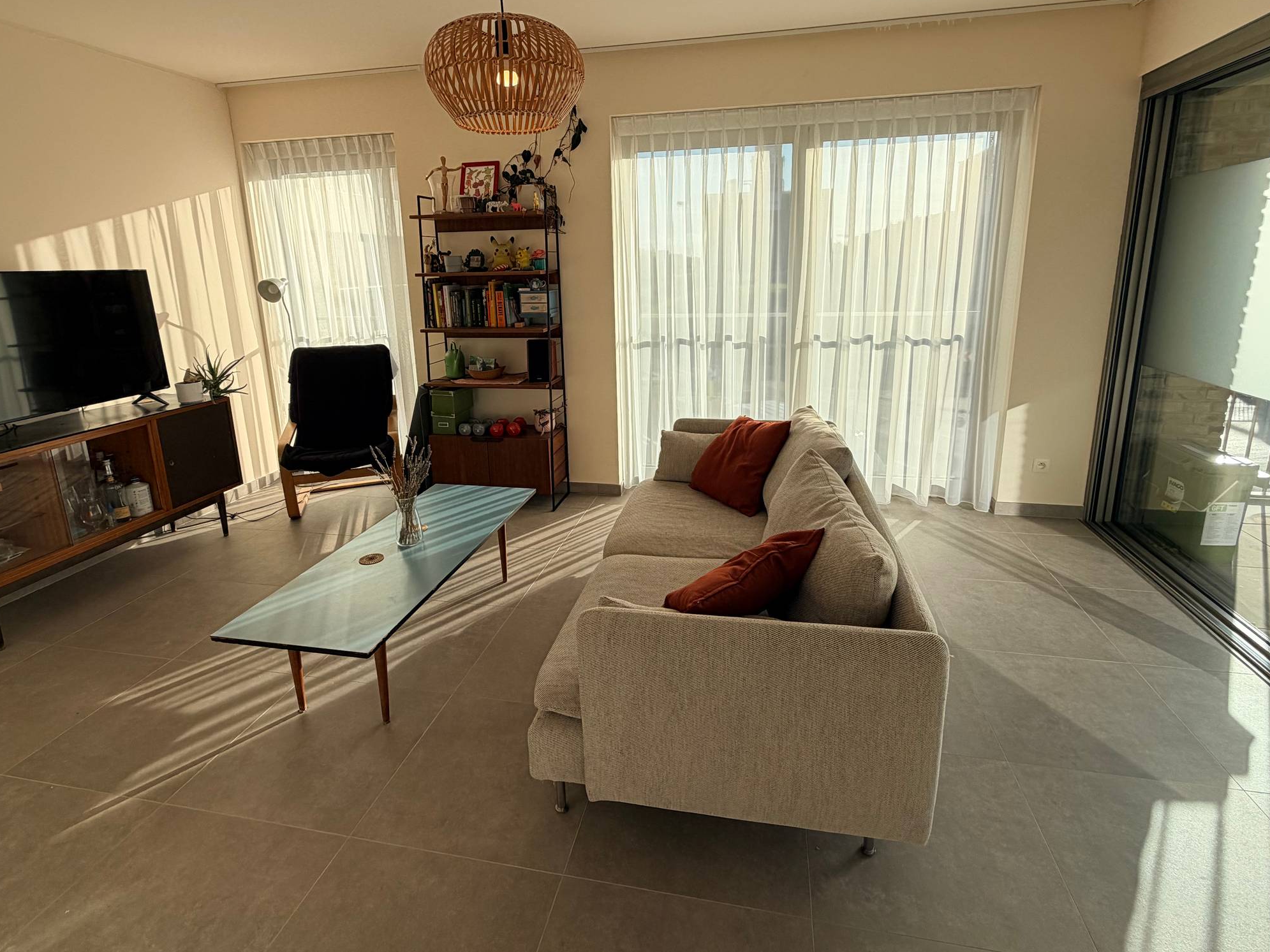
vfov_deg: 71.2
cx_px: 636
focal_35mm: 18
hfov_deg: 87.8
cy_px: 410
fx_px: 660
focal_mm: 2.22
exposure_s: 1/559
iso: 40
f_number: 2.2
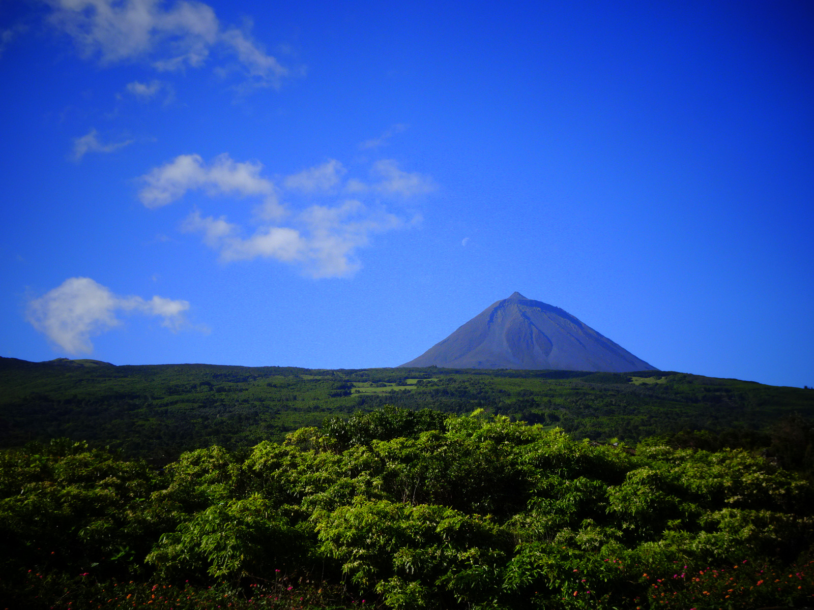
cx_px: 407
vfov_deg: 32.9
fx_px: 1035
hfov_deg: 42.9
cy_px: 305
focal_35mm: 44
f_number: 4.5
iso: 80
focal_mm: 7.58
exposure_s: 1/1000
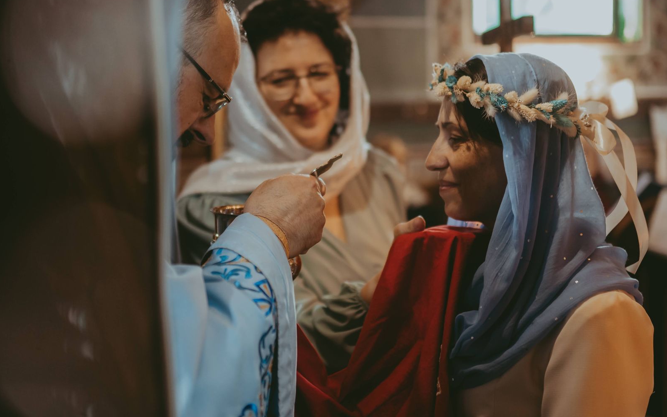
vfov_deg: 24.0
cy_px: 201
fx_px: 982
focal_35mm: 54
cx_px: 332
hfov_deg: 37.5
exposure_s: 1/320
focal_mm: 35
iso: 2000
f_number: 1.4
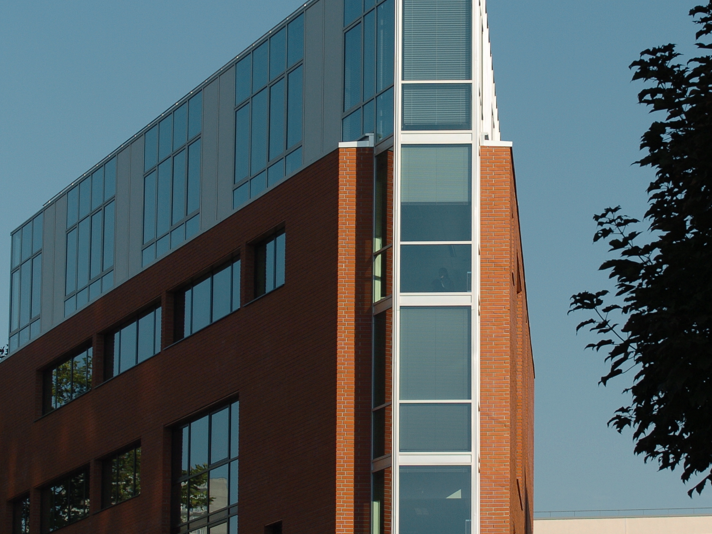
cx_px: 447
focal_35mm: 161
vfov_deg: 9.2
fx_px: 3312
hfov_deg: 12.3
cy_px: 214
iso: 200
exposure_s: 1/500
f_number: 10
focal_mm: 80
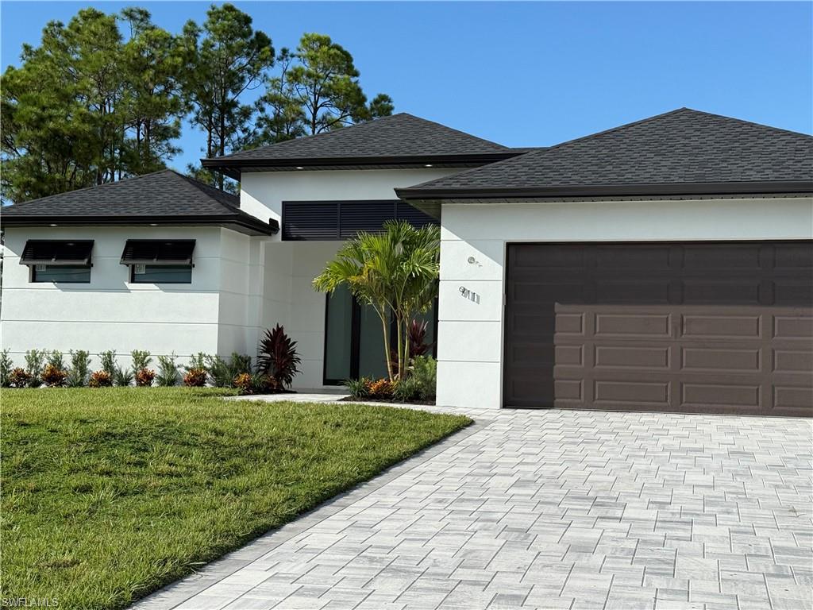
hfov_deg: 39.7
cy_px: 305
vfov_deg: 30.3
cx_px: 406
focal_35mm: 48
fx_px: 1127
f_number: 1.78
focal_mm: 6.76
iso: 80
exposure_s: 1/7874
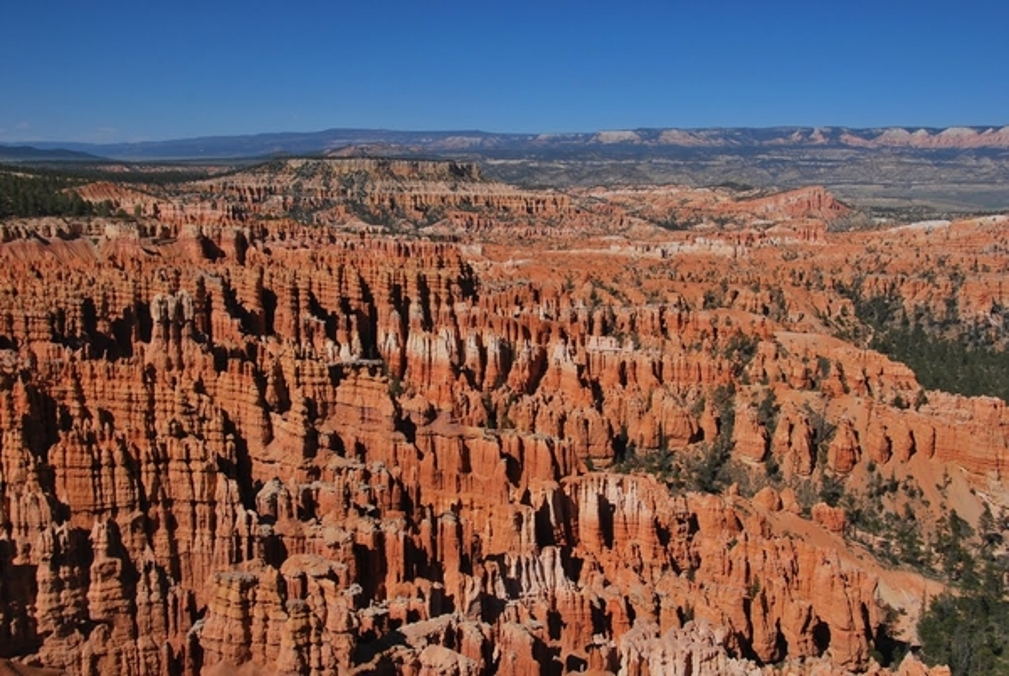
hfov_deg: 51.2
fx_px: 1053
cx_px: 504
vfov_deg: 35.6
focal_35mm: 38
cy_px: 338
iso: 100
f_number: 11
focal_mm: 25
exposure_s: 1/500
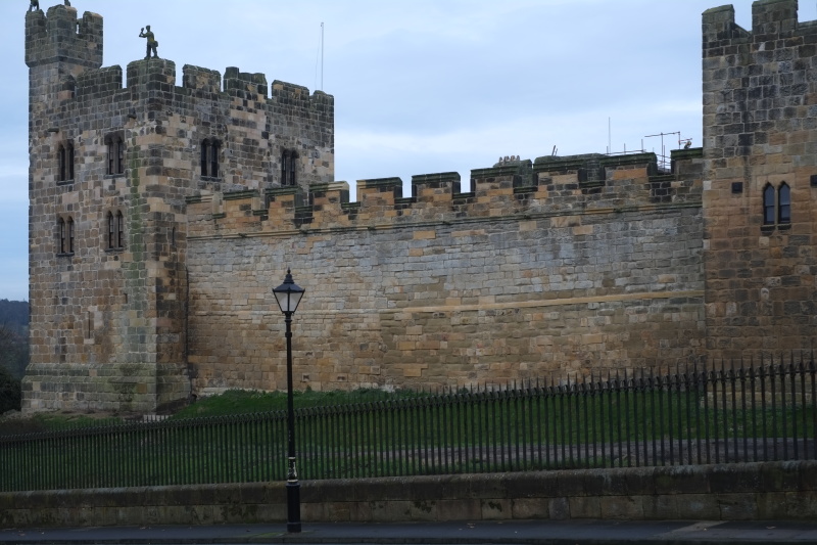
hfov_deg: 37.5
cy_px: 272
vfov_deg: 25.5
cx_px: 408
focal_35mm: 53
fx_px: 1202
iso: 200
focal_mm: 35
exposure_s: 1/150
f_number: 3.6
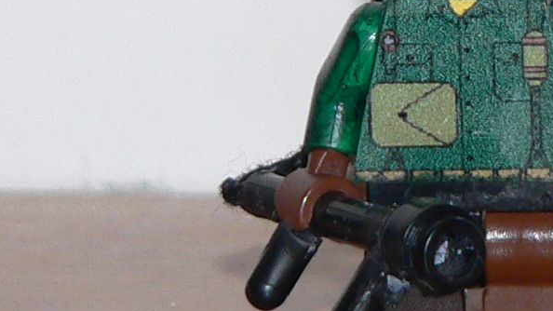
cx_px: 519
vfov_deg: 2.1
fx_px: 8401
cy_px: 85
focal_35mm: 573
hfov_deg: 3.8
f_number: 2.8
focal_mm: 20.4
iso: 100
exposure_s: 1/60
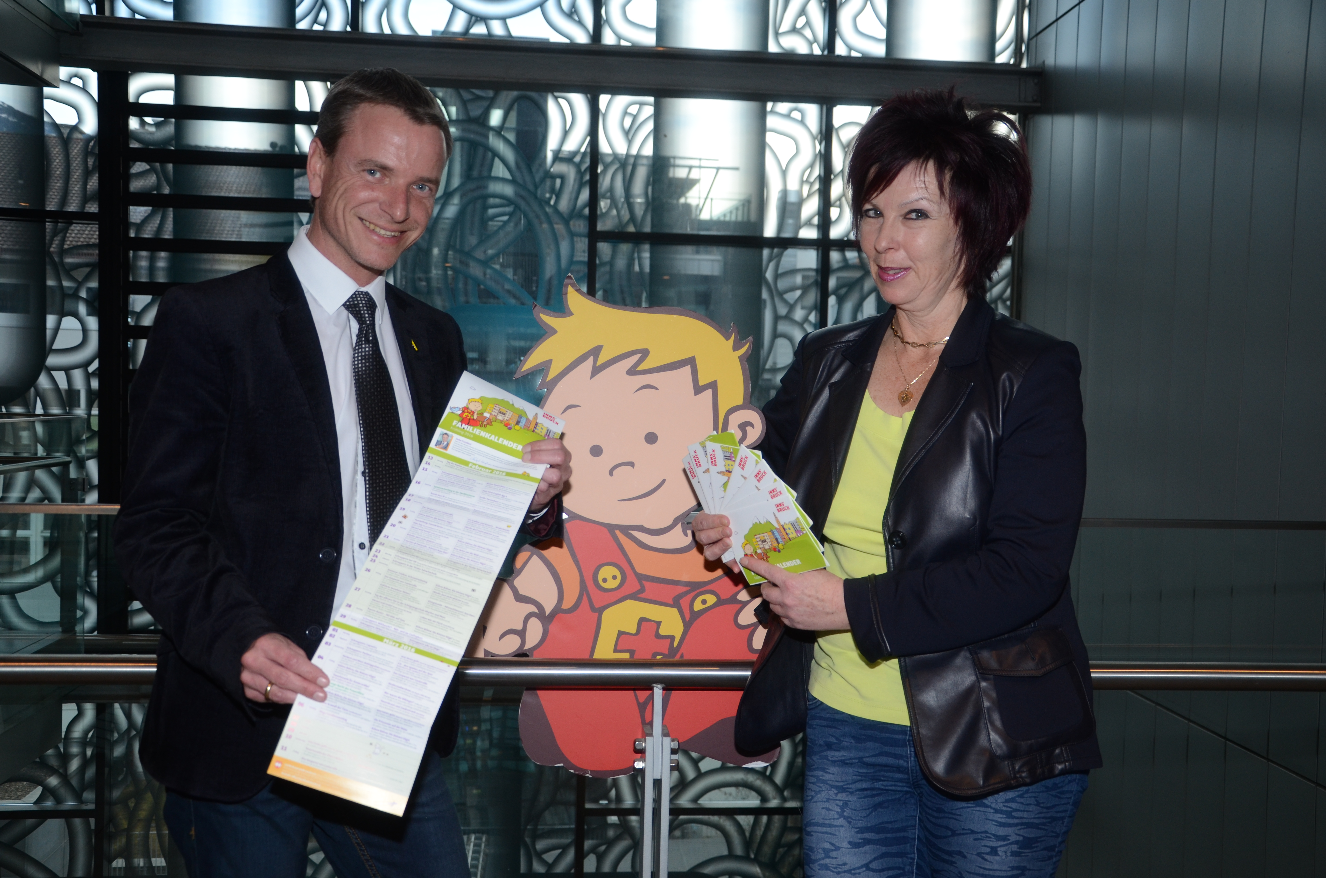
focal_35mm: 38
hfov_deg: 51.4
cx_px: 663
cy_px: 439
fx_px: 1378
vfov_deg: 35.3
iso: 400
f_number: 4
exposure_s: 1/200
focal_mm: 25
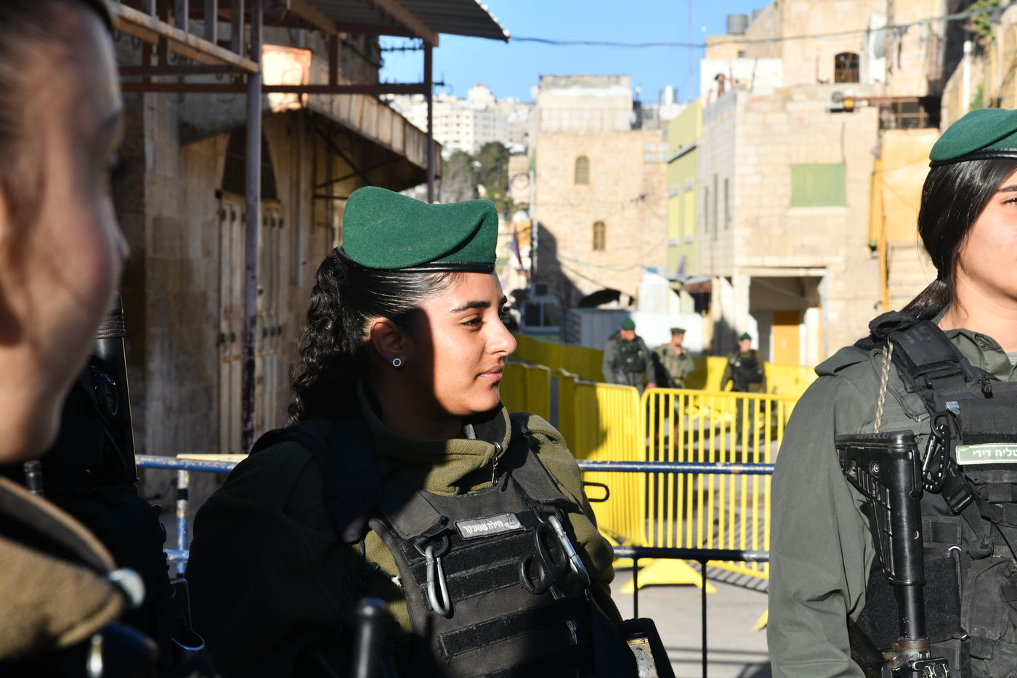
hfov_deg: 28.8
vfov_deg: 19.5
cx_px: 508
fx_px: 1977
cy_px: 339
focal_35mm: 70
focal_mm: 70
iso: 800
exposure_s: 1/800
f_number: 14
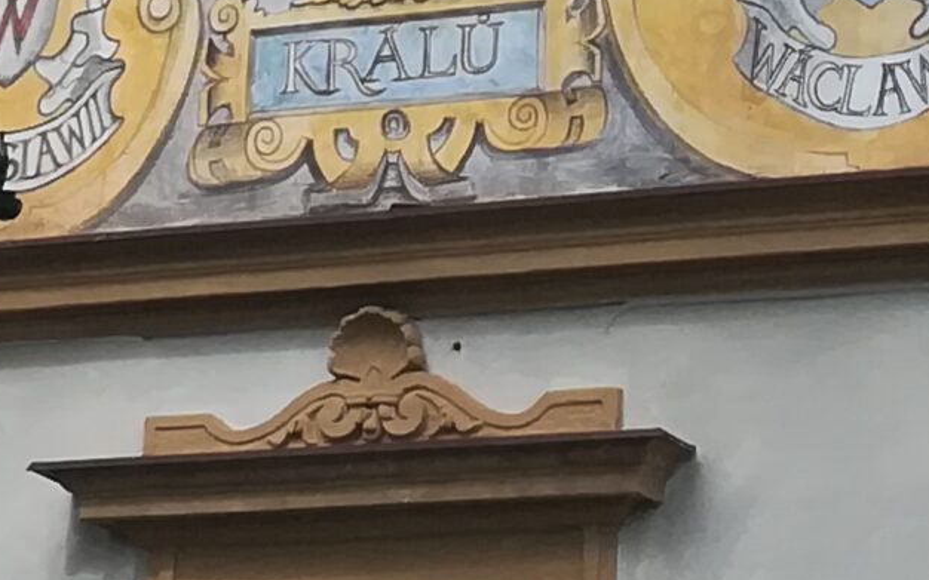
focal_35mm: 182
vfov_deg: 6.9
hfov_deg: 11.5
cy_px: -636
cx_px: 381
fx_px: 4607
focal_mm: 3.83
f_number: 2.2
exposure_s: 1/815
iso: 50
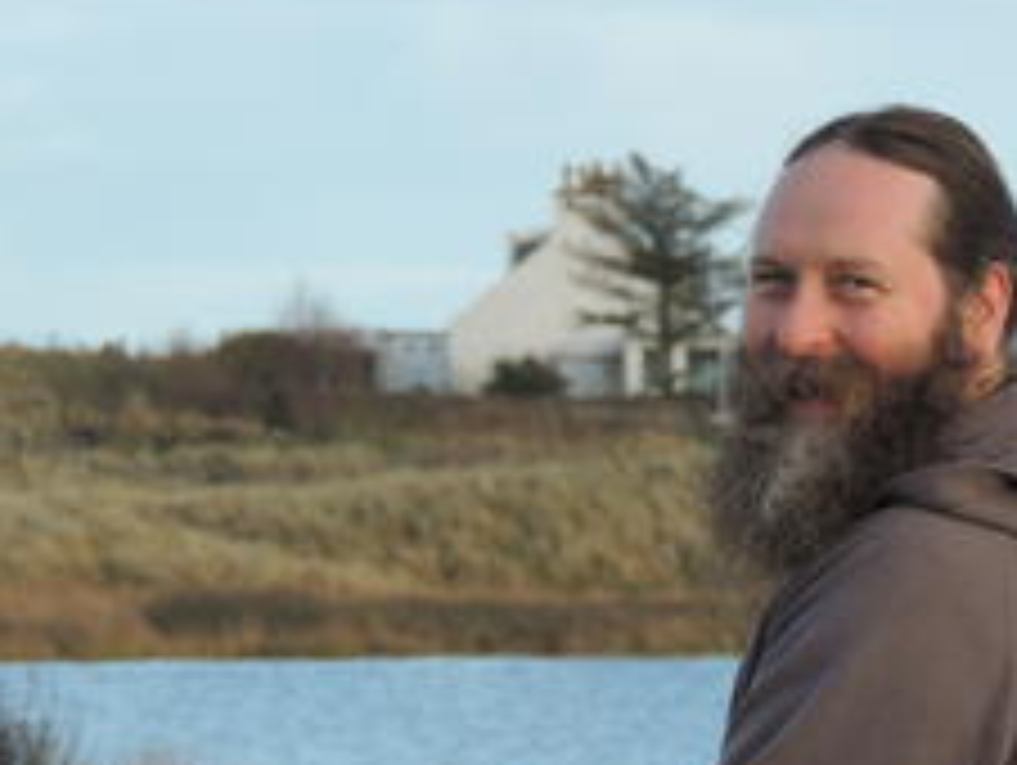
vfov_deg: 4.7
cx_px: 693
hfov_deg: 6.2
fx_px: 9353
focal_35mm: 318
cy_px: 432
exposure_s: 1/200
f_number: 4.6
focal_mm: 35.6
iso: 100
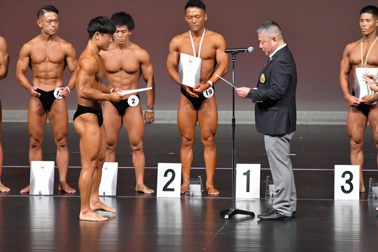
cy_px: 126
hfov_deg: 6.9
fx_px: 3149
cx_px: 189
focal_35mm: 300
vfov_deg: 4.6
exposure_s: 1/400
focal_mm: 200
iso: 4000
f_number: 5.6
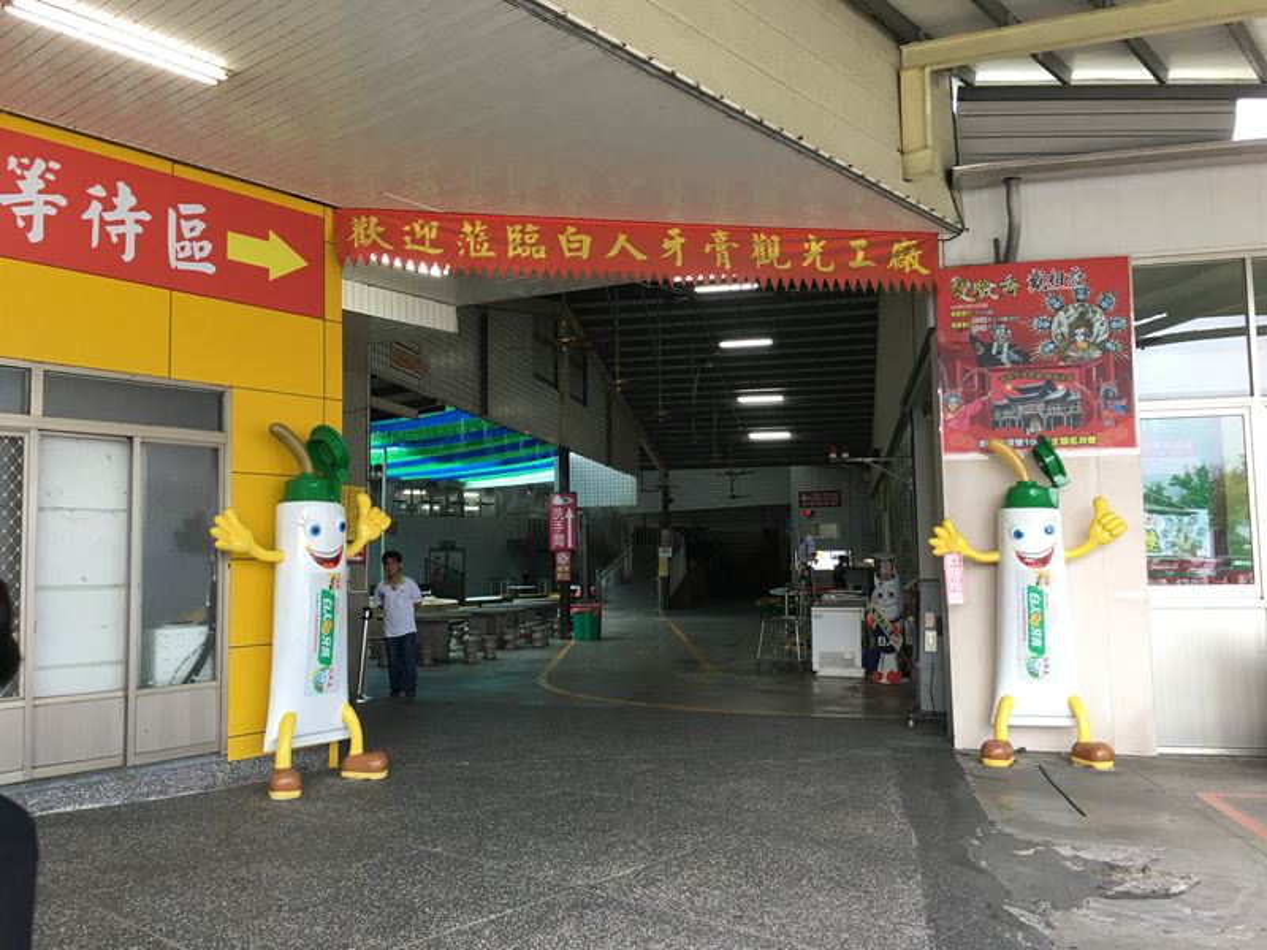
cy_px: 475
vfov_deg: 48.2
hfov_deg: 61.7
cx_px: 634
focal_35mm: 29
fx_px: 1061
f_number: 2.2
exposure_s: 1/30
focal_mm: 4.15
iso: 25
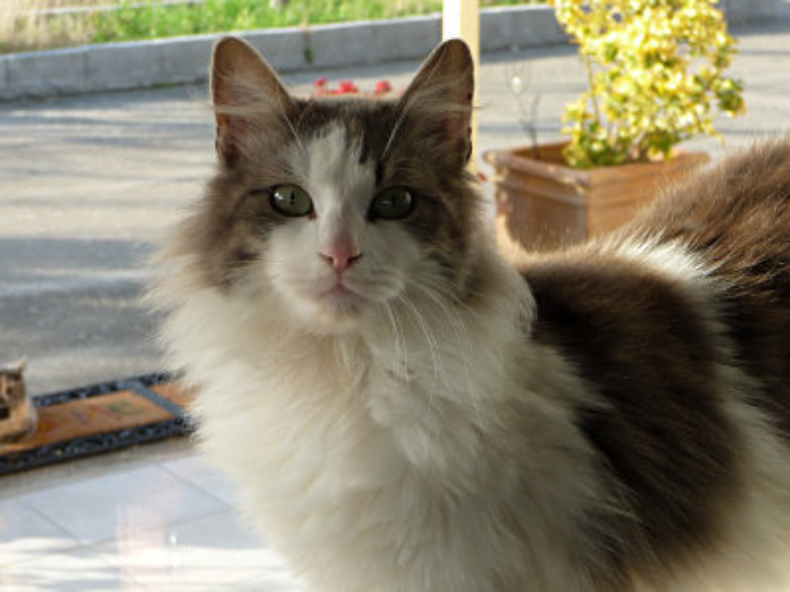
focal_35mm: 89
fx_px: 2031
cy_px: 296
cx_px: 395
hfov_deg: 22.0
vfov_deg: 16.6
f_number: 4.7
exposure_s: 1/80
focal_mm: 15.2
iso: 100
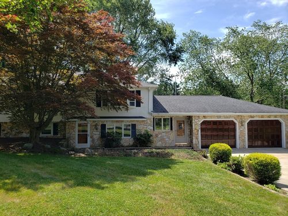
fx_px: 216
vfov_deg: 53.1
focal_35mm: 26
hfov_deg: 67.3
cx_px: 144
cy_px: 108
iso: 50
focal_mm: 4.3
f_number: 2.4
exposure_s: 1/746
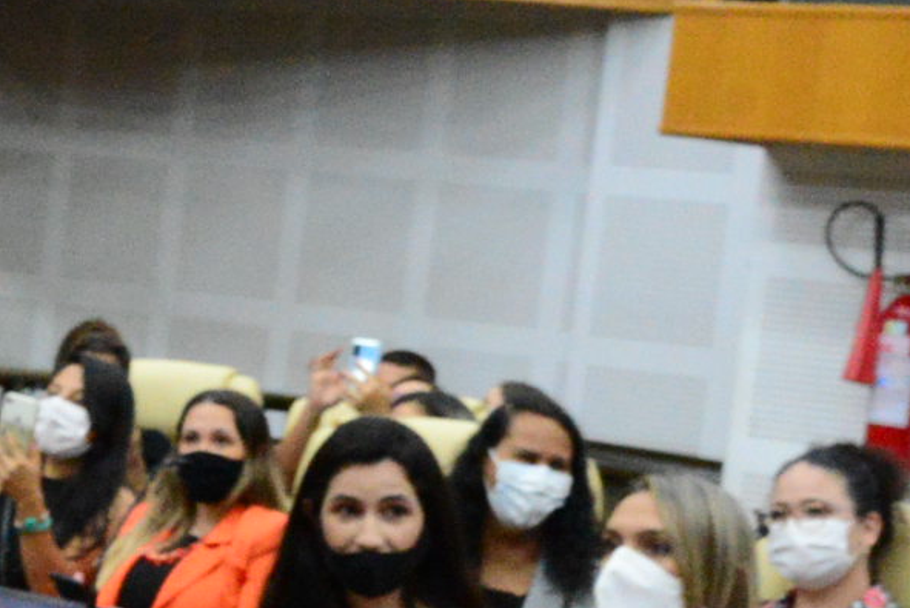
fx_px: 4376
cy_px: 406
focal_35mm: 173
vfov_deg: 7.9
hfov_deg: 11.0
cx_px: -765
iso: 6400
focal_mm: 34
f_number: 8
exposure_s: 1/60
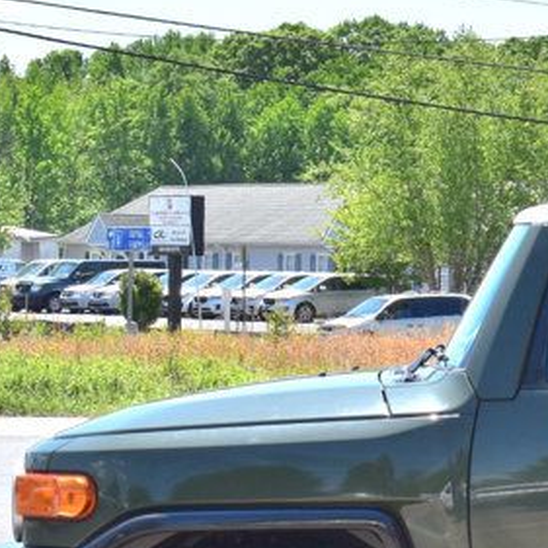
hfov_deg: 9.1
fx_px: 3331
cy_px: 345
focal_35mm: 186
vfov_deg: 9.4
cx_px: 848
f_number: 11
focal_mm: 40
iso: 400
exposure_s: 1/400
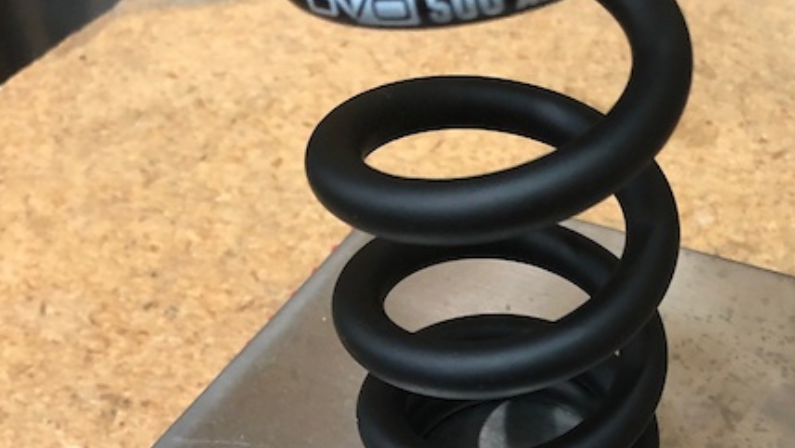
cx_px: 555
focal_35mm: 57
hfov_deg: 36.1
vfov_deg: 20.3
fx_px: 1202
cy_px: 470
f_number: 1.8
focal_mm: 4
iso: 64
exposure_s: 1/15
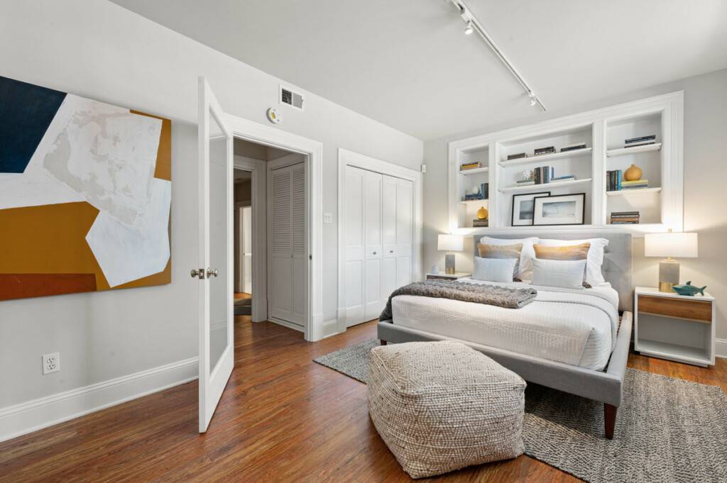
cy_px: 242
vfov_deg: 77.2
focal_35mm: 15
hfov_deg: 100.4
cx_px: 364
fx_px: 303
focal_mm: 15
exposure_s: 1/4
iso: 400
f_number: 11
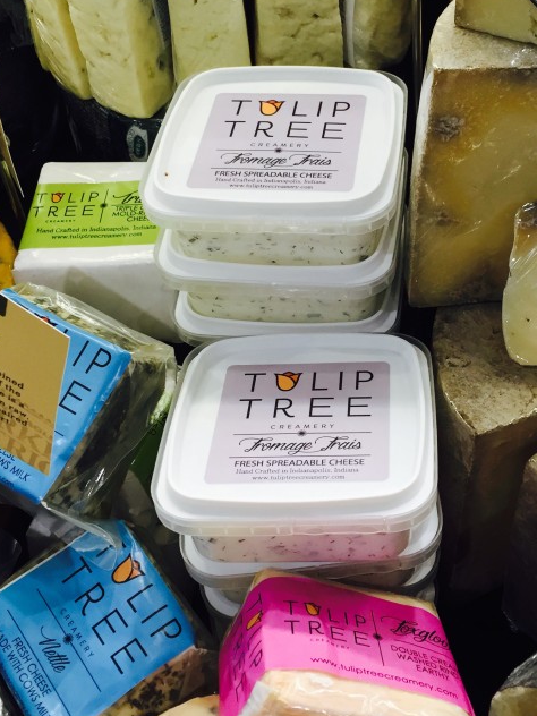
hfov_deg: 30.7
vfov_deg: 40.4
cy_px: 310
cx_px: 347
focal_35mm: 47
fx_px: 972
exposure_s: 1/40
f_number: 2.2
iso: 32
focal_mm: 4.15
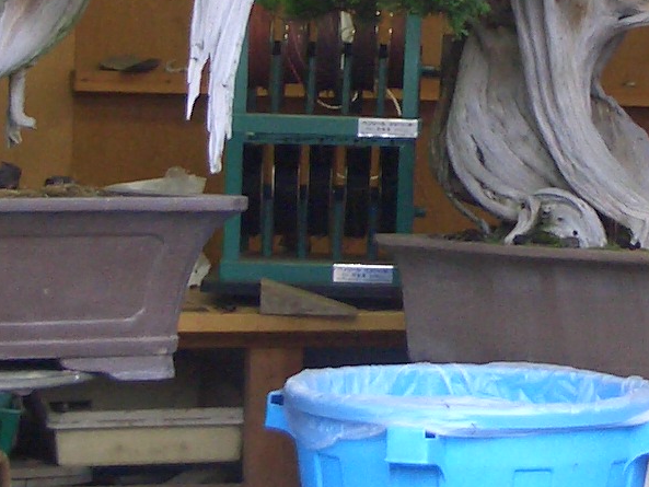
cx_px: 484
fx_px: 2550
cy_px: 54
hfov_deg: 14.4
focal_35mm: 136
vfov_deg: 10.8
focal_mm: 5.8
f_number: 2.6
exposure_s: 1/60
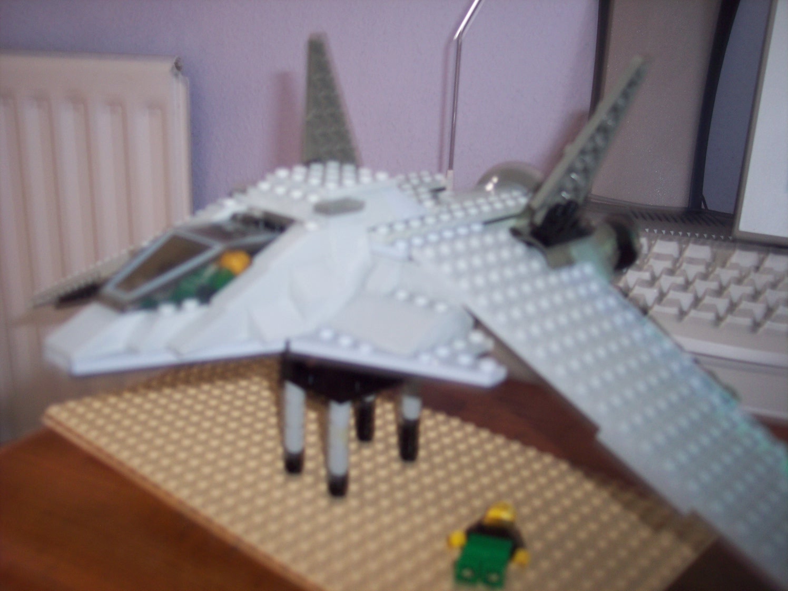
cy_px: 296
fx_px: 888
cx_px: 394
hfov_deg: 47.9
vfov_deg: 36.8
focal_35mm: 39
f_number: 2.8
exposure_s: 1/2
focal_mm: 8
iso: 100
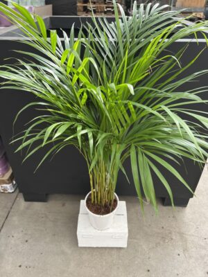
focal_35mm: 26
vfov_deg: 67.3
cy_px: 138
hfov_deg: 53.1
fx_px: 208
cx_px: 104
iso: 100
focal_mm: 5.7
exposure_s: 1/121
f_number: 1.5
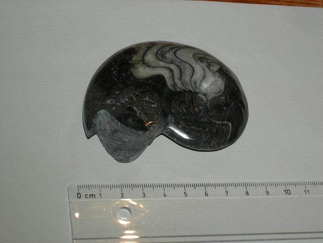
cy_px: 122
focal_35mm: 126
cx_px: 162
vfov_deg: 11.8
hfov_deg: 15.6
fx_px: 1176
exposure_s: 1/120
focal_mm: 26.3
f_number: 5.2
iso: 64
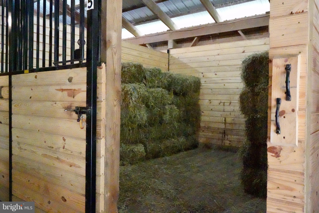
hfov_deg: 65.5
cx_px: 160
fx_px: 248
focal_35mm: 28
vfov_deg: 46.4
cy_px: 106
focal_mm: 28
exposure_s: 1/200
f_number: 8
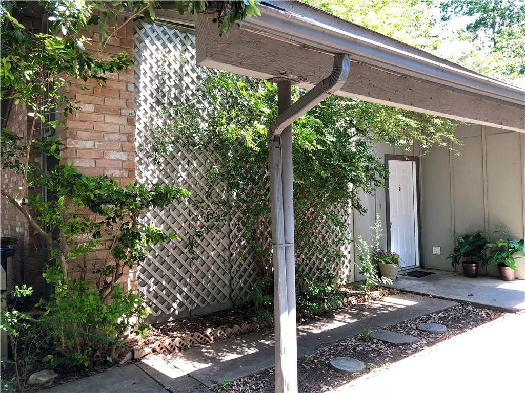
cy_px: 196
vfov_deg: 49.7
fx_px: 425
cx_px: 262
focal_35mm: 28
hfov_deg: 63.4
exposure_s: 1/120
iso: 25
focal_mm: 4
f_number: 1.8
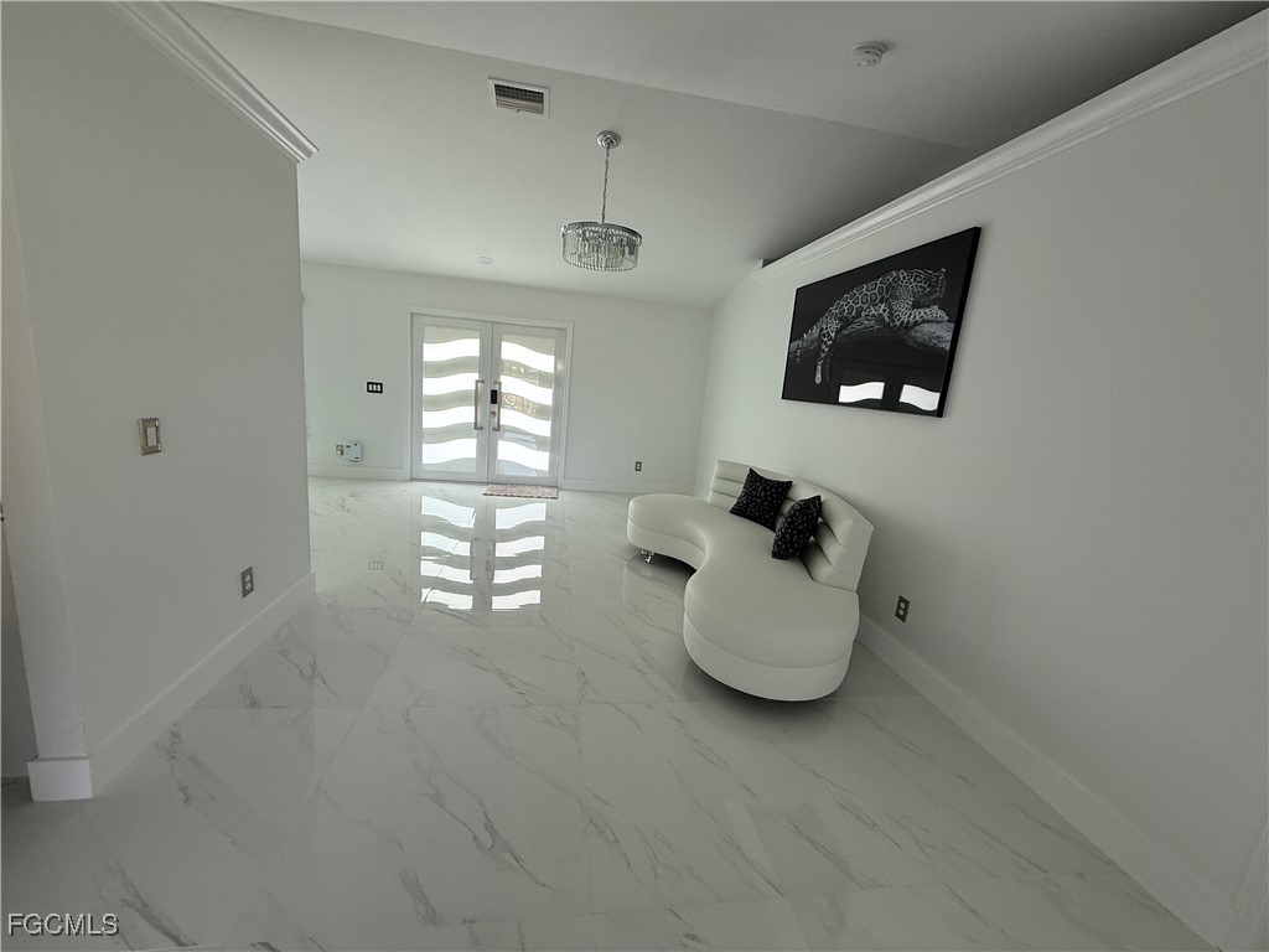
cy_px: 476
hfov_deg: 102.1
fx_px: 513
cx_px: 634
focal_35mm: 14
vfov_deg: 85.7
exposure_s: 1/99
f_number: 2.2
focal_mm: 2.22
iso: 100
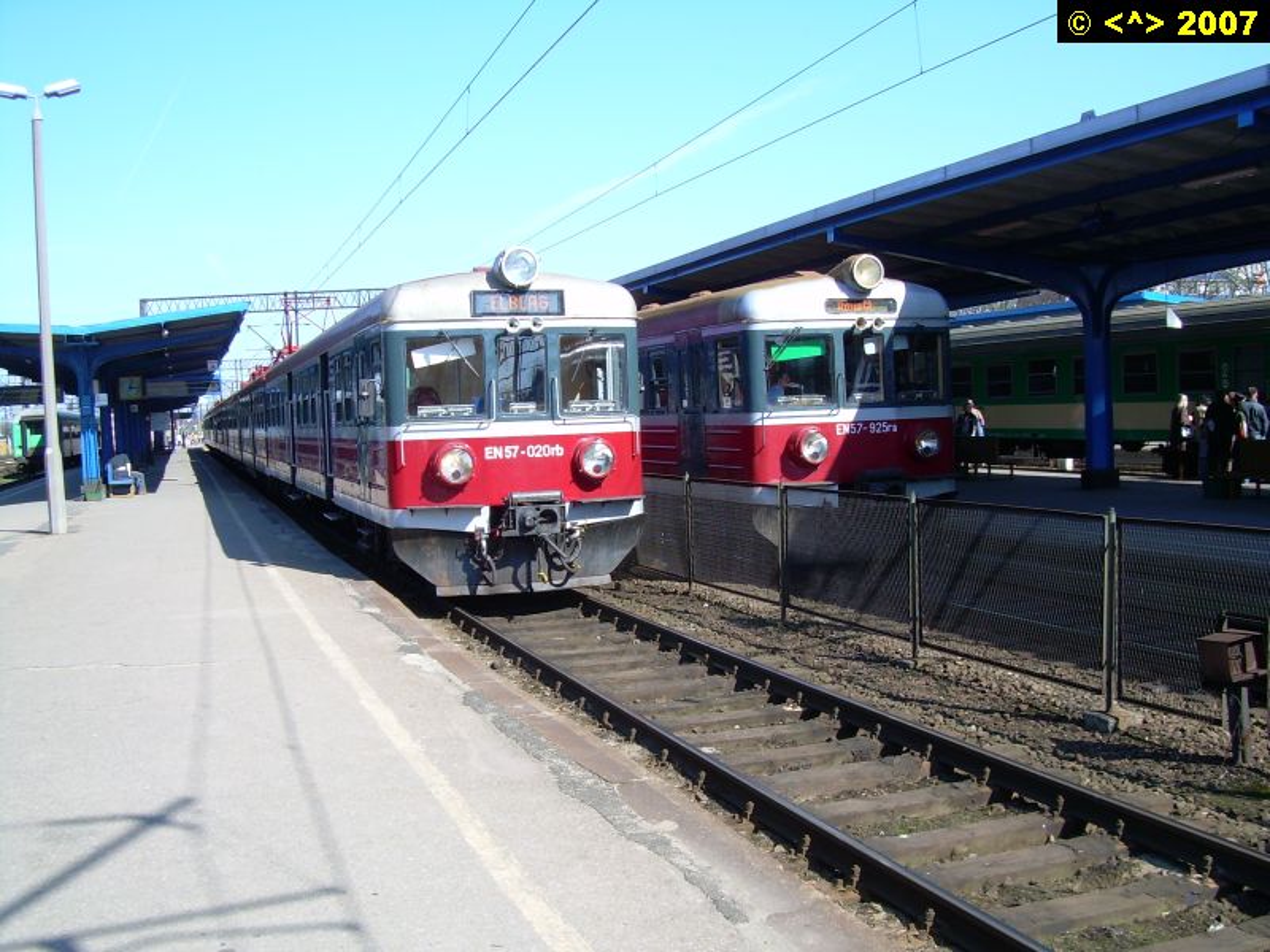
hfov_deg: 49.0
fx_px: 1394
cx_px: 635
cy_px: 476
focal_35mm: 38
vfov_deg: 37.7
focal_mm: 6.3
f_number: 4.6
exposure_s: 1/210
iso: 50
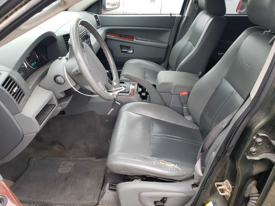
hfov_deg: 67.3
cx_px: 138
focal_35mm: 26
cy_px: 103
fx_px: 207
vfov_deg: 53.1
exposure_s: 1/50
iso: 92
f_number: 1.5
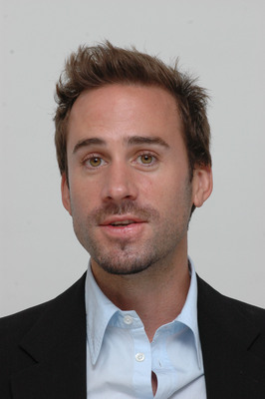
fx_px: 2074
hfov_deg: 7.3
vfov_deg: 11.0
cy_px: 200
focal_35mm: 188
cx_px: 132
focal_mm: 125
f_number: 8
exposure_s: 1/800
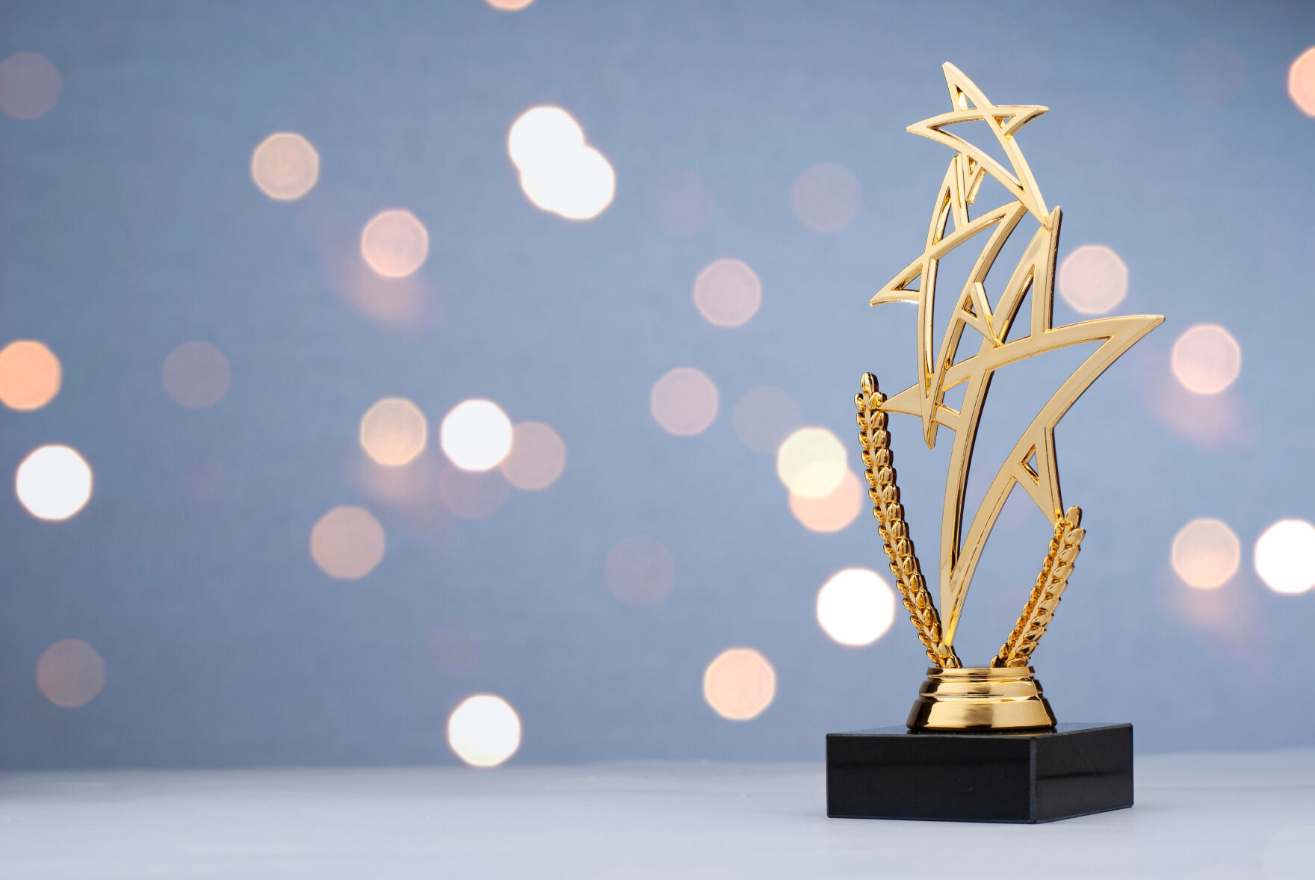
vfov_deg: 18.2
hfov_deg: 27.0
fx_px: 2743
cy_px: 440
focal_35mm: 75
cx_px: 658
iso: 100
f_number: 6.3
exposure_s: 1/100
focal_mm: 50
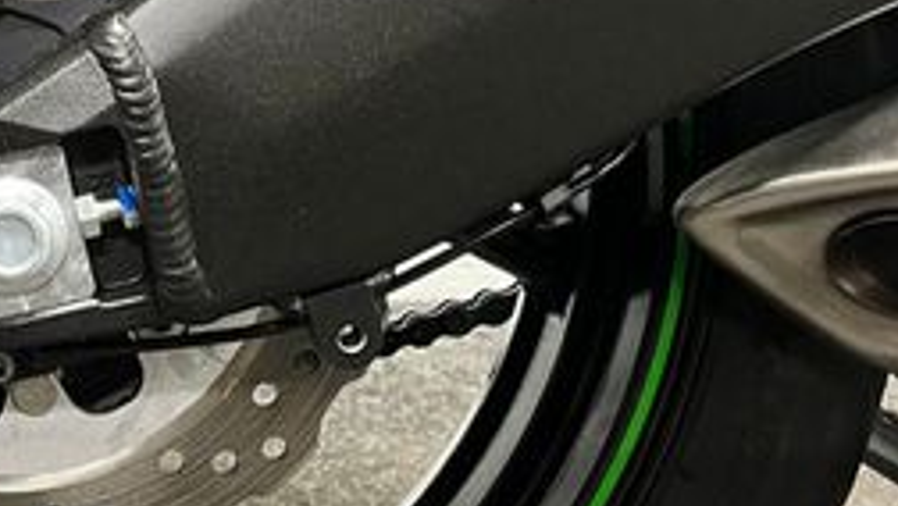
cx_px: 0
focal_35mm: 72
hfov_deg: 27.6
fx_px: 1715
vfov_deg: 16.7
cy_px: 175
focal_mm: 5.1
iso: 500
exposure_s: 1/33
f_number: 1.6
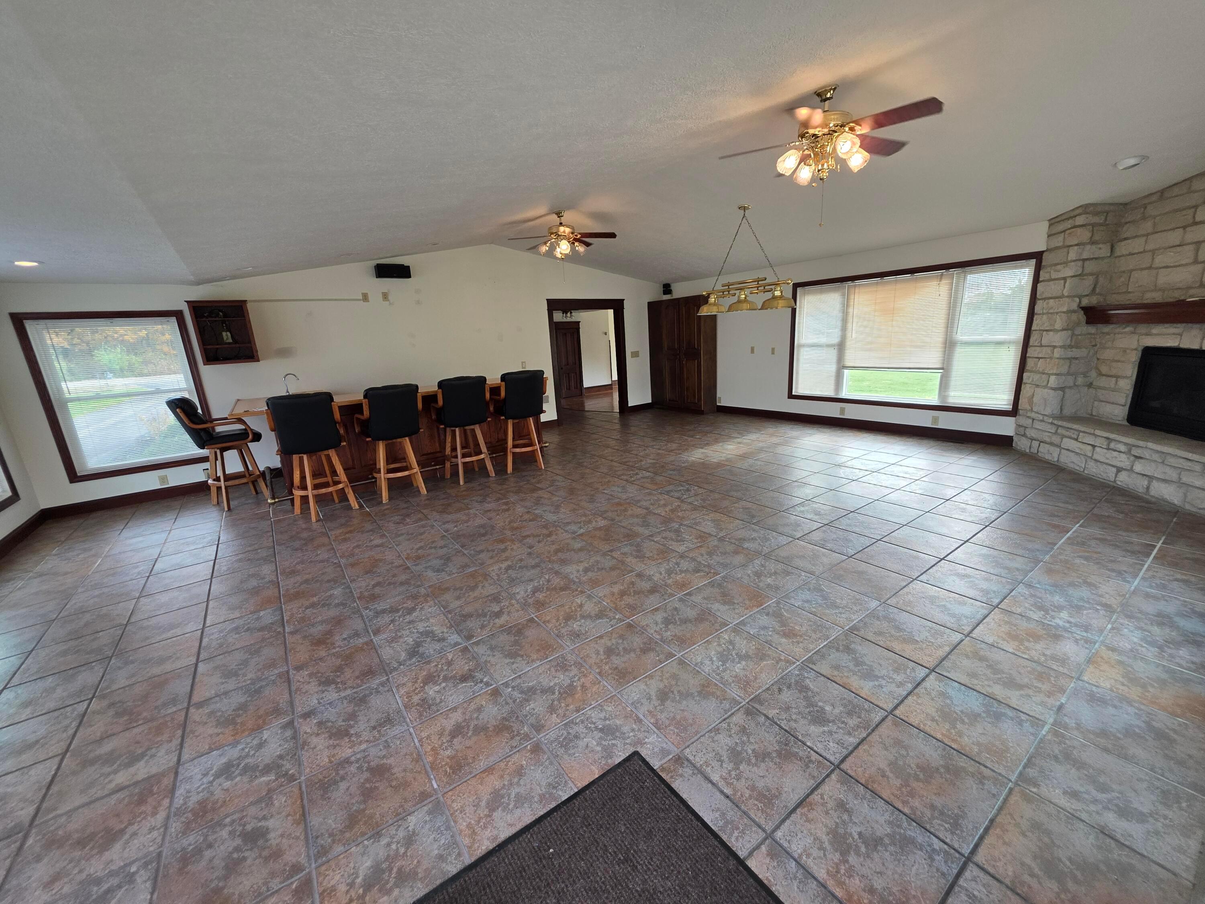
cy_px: 452
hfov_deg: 106.2
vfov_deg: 89.9
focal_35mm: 13
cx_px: 602
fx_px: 453
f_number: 1.9
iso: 64
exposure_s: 1/120
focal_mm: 2.2
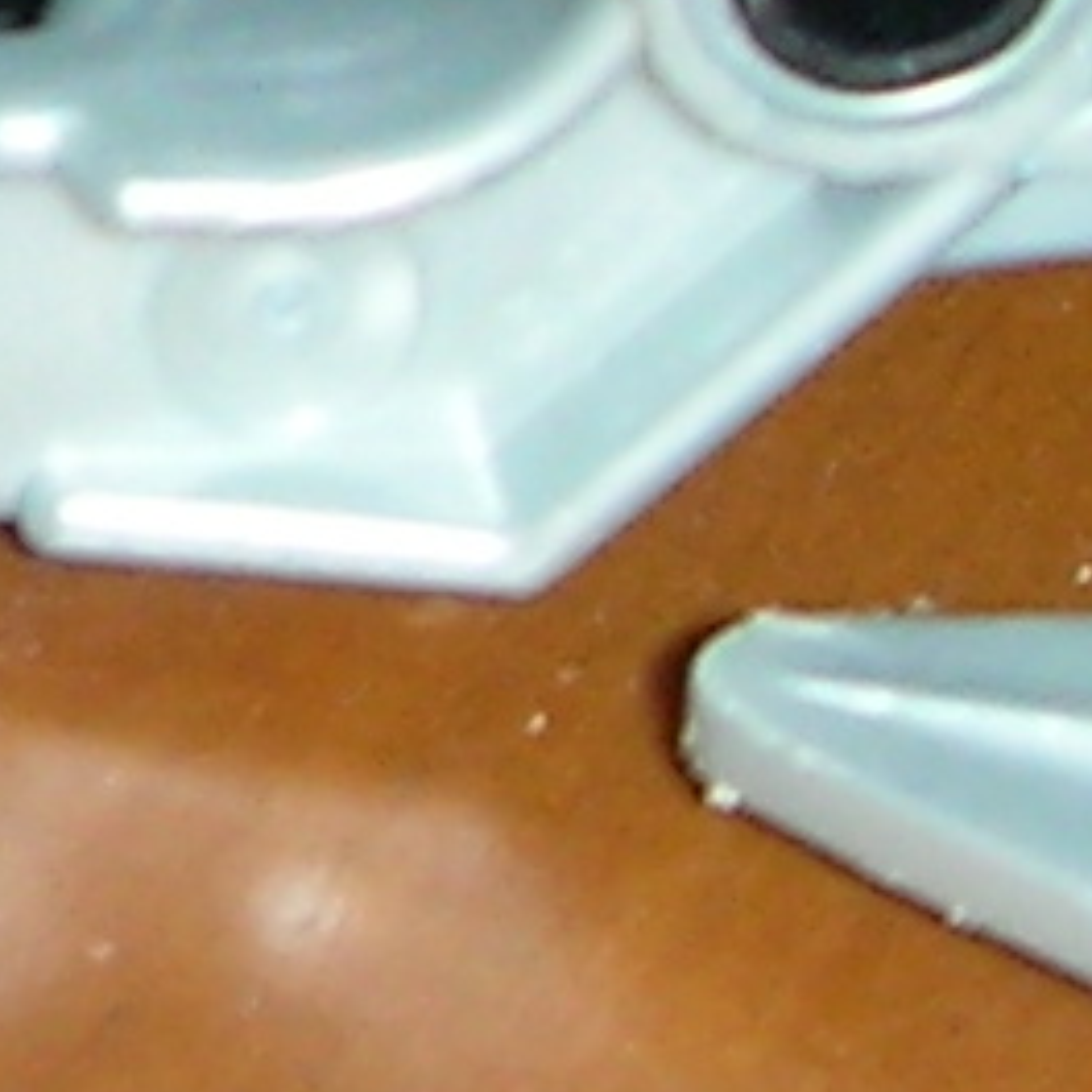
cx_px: -1485
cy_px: -261
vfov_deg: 5.3
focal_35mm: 330
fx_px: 11778
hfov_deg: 5.2
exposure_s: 1/60.1
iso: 50
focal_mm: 5.8
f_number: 3
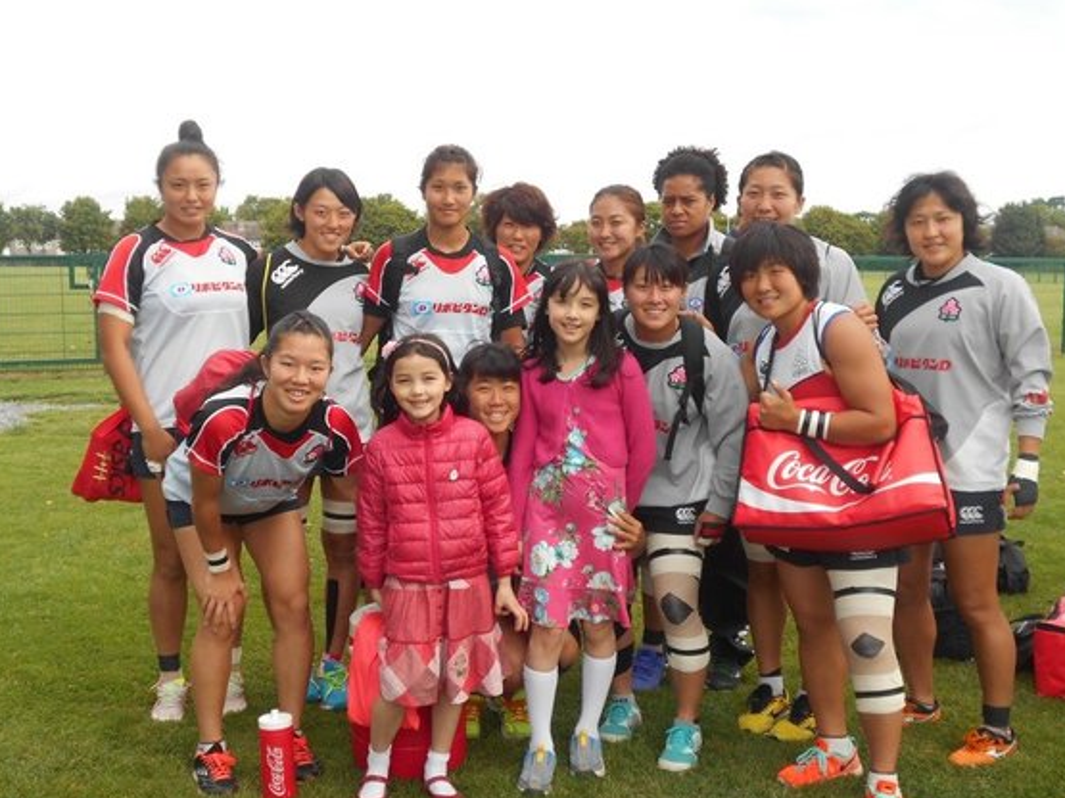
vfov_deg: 32.2
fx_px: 1384
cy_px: 420
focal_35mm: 45
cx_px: 503
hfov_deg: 42.1
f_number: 3.9
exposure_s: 1/160
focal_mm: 6.7
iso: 80
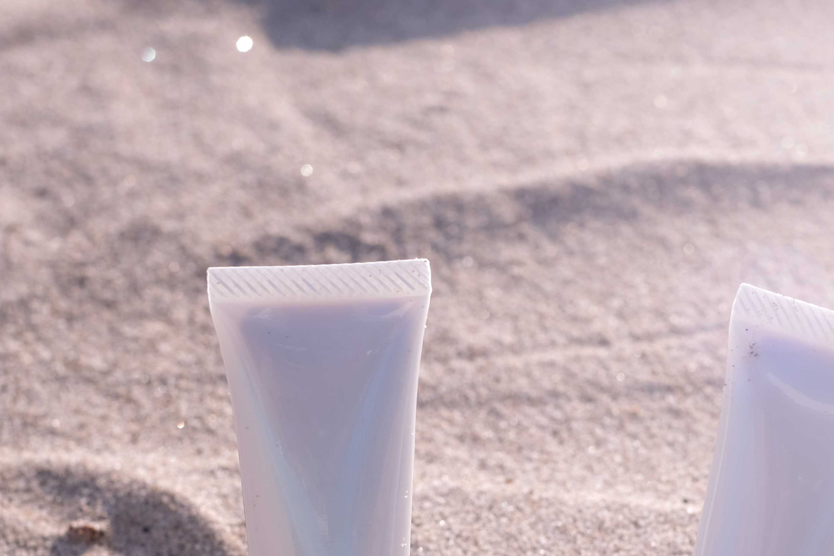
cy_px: 455
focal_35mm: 113
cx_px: 517
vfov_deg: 12.1
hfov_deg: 18.1
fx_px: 2618
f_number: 5.6
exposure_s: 1/340
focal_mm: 35
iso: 100
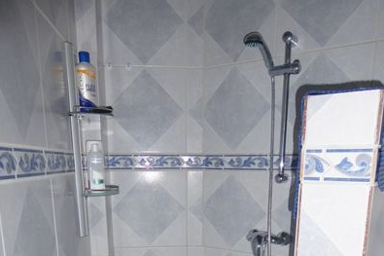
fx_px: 373
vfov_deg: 34.6
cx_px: 191
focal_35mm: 35
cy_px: 253
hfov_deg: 54.5
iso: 100
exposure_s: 1/60
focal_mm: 4.3
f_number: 3.3
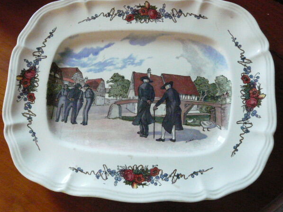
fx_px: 245
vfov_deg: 46.8
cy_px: 99
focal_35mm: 30
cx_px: 137
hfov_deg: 59.9
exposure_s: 1/125
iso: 1250
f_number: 3.2
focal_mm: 4.6
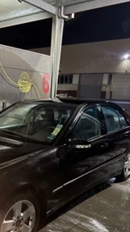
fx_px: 227
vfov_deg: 53.4
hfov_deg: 31.5
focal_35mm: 37
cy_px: 147
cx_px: 37
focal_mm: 6.76
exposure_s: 1/25
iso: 800
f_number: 1.78
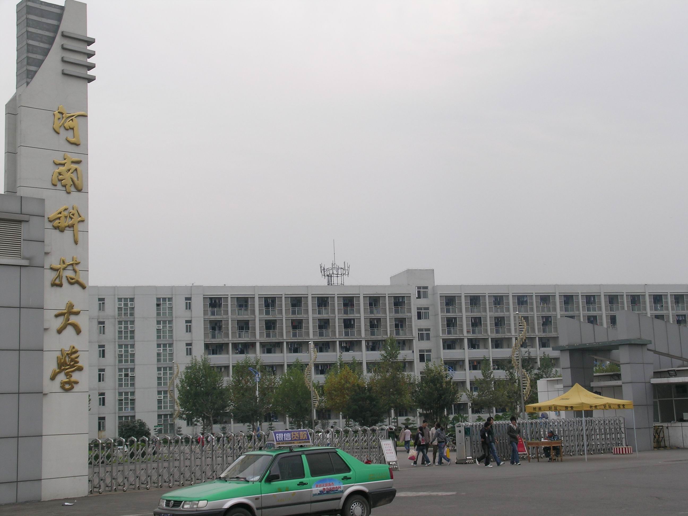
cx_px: 344
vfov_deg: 27.5
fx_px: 1053
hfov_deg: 36.2
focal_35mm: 53
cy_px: 258
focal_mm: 11.1
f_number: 5.6
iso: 50
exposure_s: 1/150
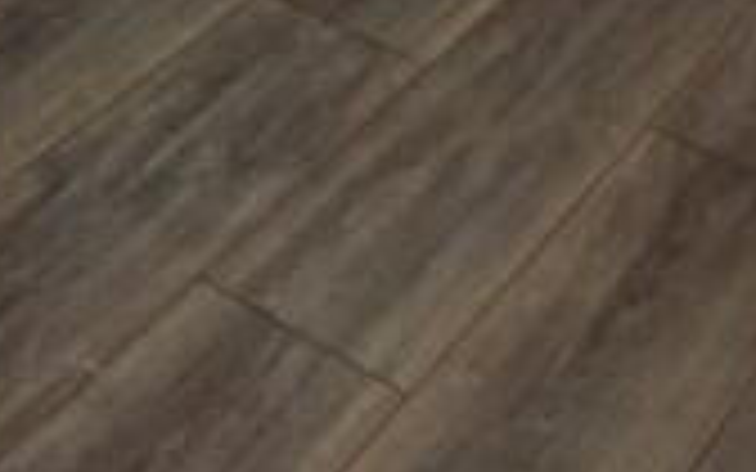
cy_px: -1036
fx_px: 1916
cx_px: 220
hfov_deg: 22.2
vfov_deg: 9.8
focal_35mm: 93
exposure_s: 1/125
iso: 800
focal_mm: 10
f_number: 5.6
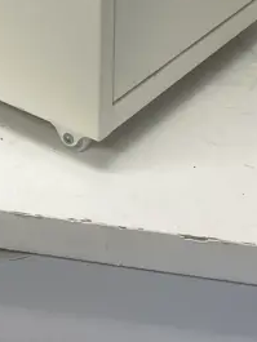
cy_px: -121
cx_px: -17
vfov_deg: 17.0
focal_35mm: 108
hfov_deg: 13.5
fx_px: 1068
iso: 80
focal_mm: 3.99
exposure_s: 1/100
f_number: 1.8
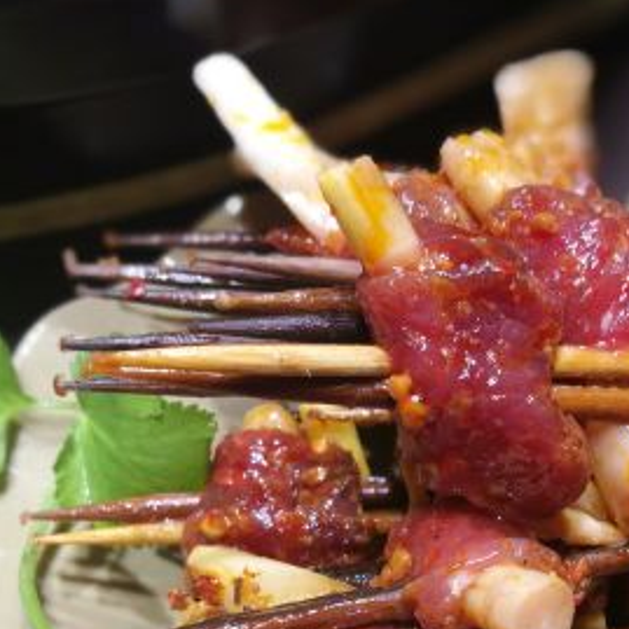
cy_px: 590
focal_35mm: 62
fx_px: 1275
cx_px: 463
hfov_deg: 27.4
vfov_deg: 26.6
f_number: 4
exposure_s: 1/50
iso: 100
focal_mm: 4.5
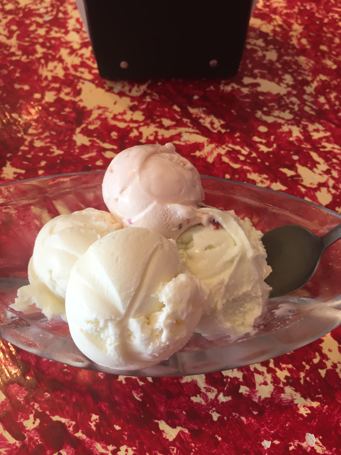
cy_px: 228
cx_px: 172
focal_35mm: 30
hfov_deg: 46.8
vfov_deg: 60.0
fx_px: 394
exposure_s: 1/30
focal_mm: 4.15
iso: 32
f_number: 2.2
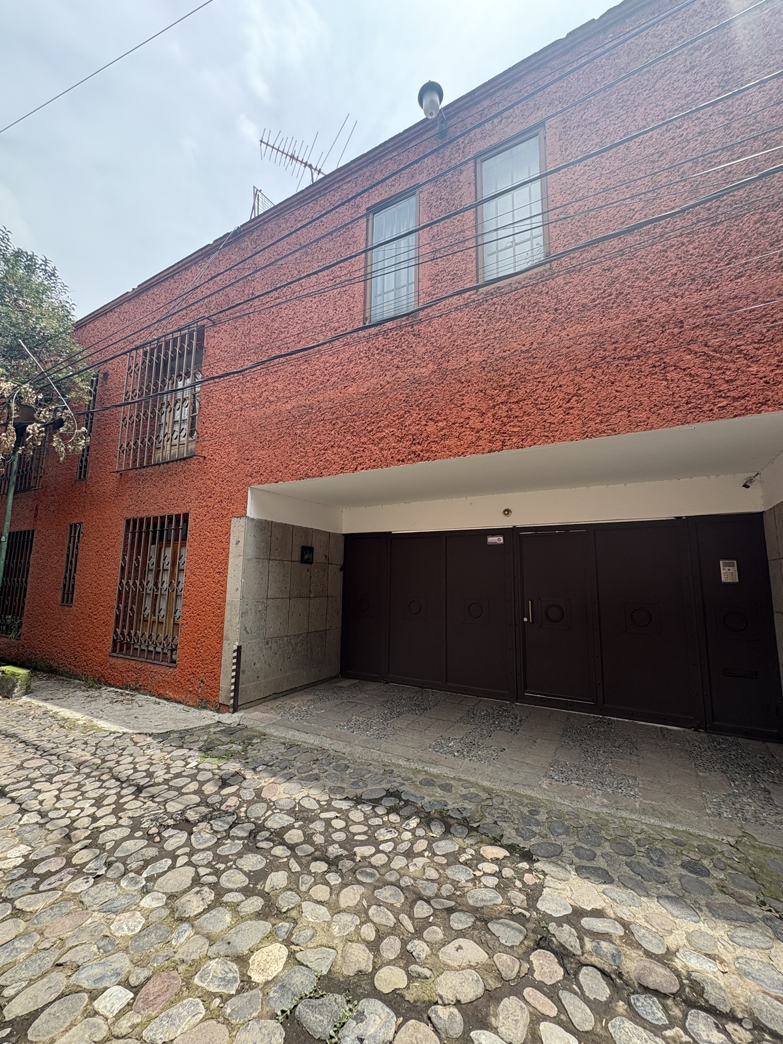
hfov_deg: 85.7
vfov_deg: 102.1
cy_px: 522
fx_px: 422
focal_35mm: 14
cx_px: 392
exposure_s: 1/284
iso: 40
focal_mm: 2.22
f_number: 2.2
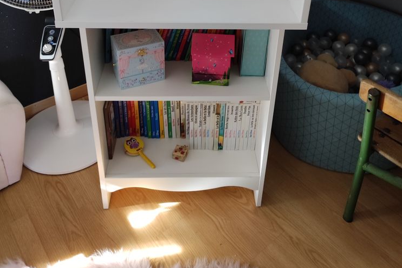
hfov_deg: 54.4
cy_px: 21
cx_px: 202
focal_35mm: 35
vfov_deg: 35.4
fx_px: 391
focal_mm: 4.7
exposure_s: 1/33
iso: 646
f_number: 1.79
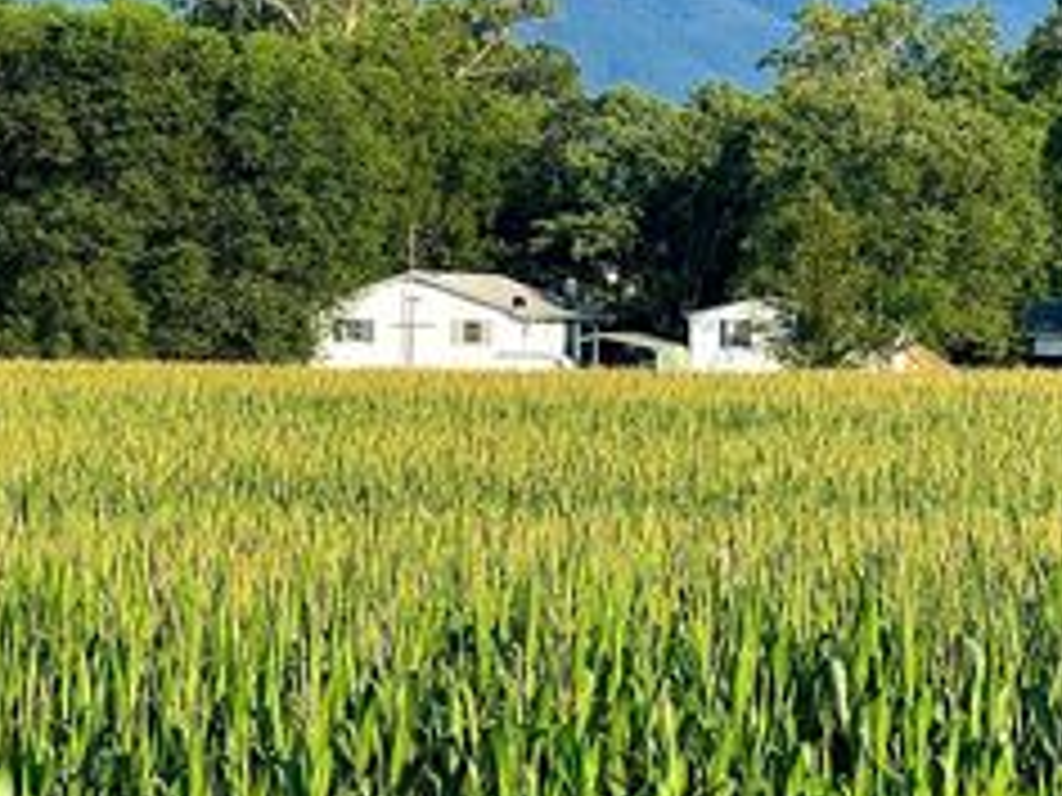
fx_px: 5001
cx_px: 662
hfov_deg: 12.1
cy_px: 101
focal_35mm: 163
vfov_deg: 9.1
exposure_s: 1/523
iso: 32
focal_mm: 9
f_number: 2.8
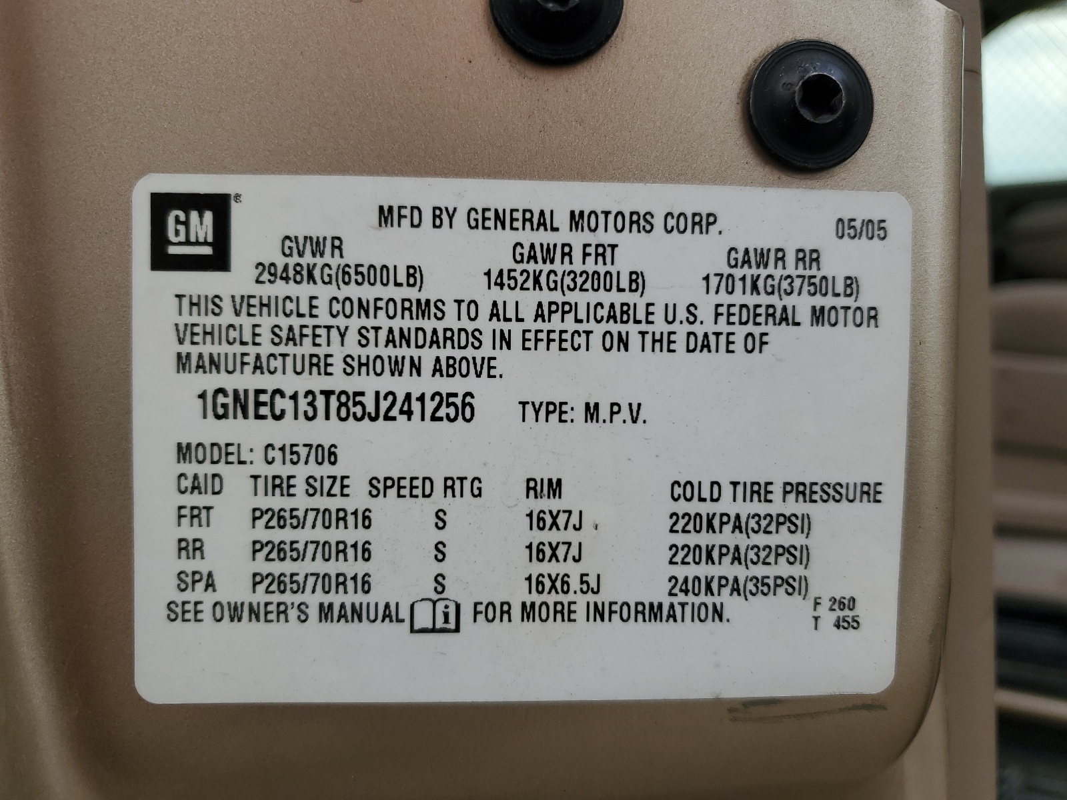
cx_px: 534
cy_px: 400
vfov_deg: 53.1
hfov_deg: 67.3
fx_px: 801
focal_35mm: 26
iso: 50
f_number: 1.5
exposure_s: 1/1250
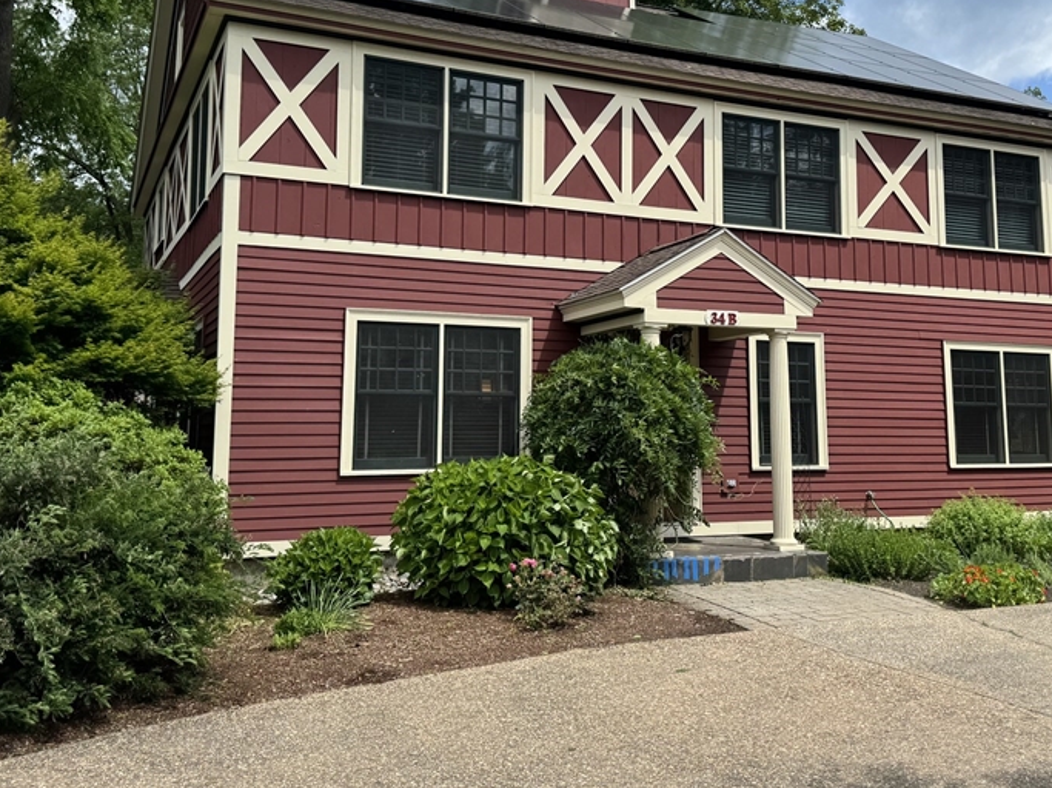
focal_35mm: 36
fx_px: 1094
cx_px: 595
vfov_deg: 39.3
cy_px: 274
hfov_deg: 51.2
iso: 80
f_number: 1.78
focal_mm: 6.76
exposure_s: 1/2833
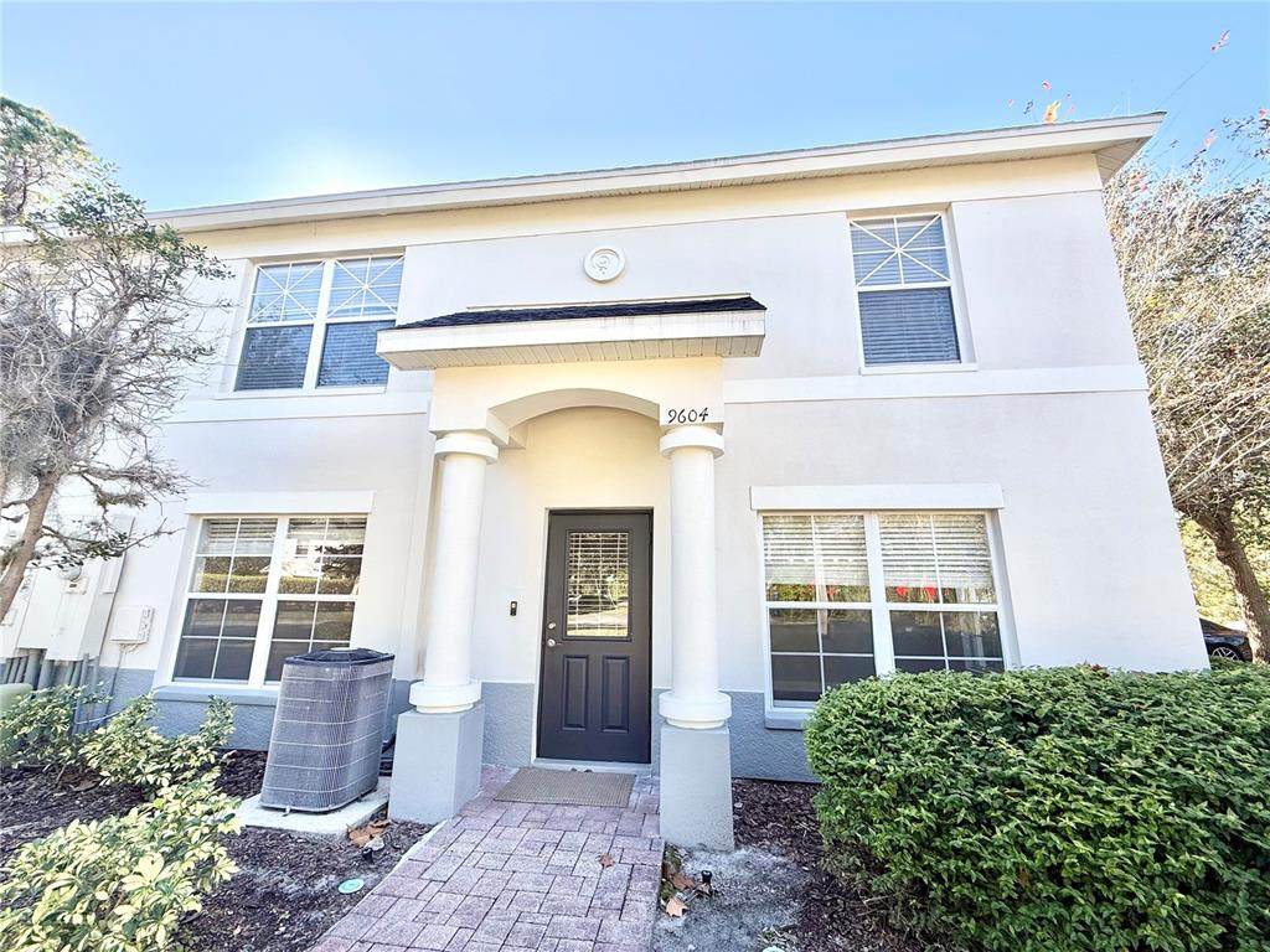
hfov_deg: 102.1
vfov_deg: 85.7
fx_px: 514
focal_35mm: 14
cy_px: 476
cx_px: 635
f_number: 2.2
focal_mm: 2.22
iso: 50
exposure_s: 1/306
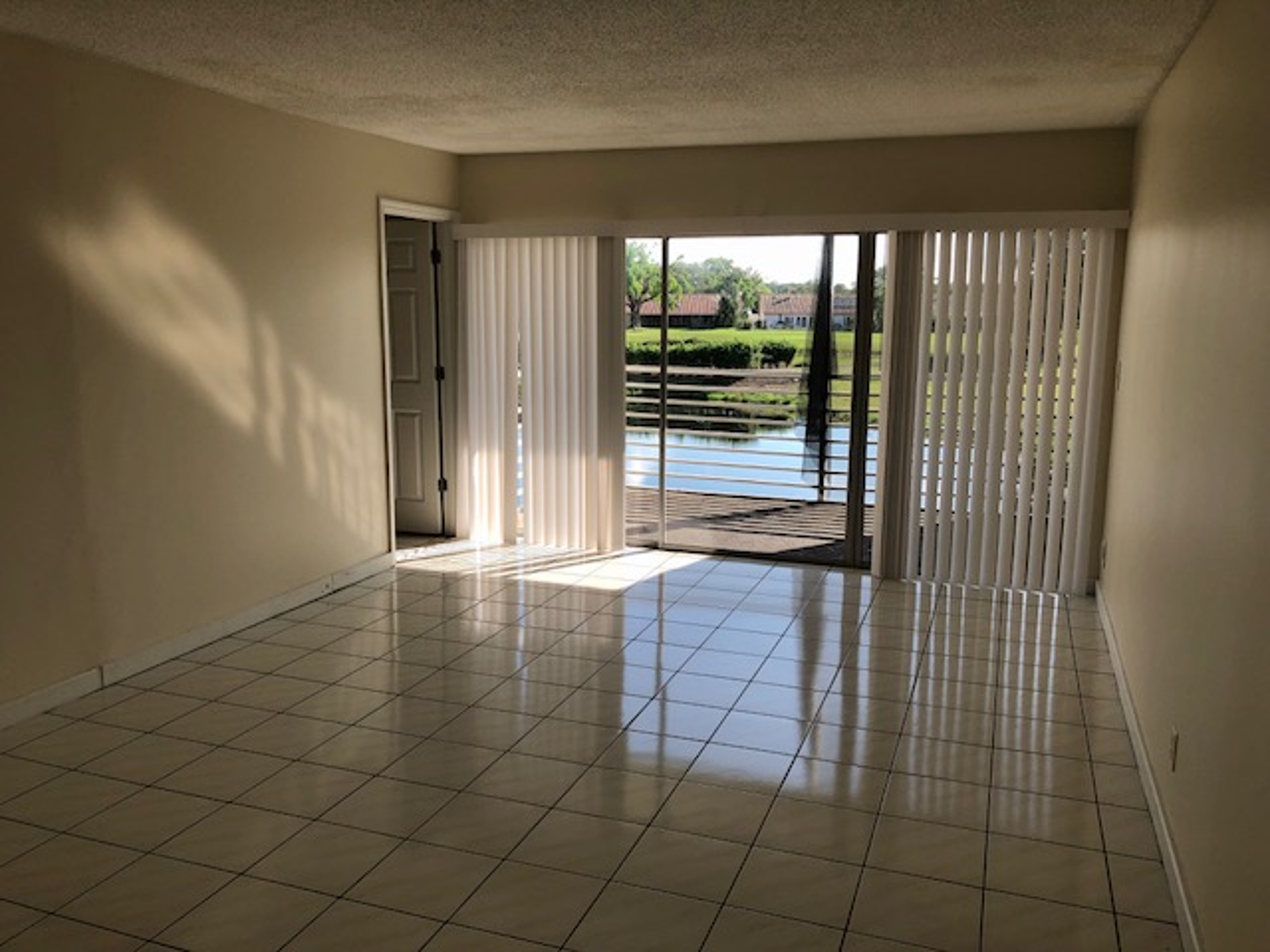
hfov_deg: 61.7
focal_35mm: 29
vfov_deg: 48.2
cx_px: 635
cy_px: 476
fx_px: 1064
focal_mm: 3.99
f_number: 1.8
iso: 20
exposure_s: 1/517
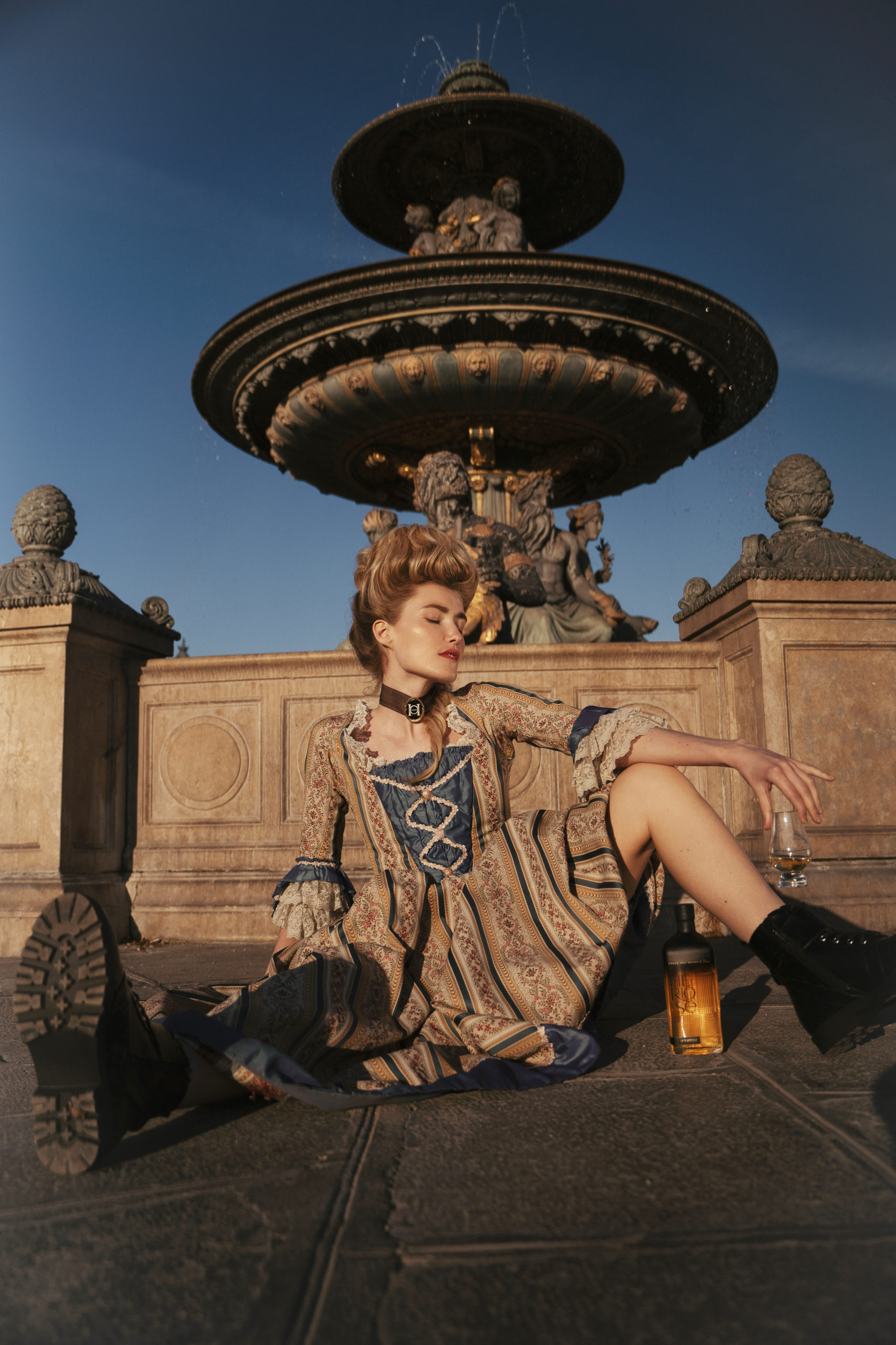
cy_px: 672
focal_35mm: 31
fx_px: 1157
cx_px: 448
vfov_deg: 60.3
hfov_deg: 42.3
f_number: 2.8
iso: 100
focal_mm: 31
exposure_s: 1/8000
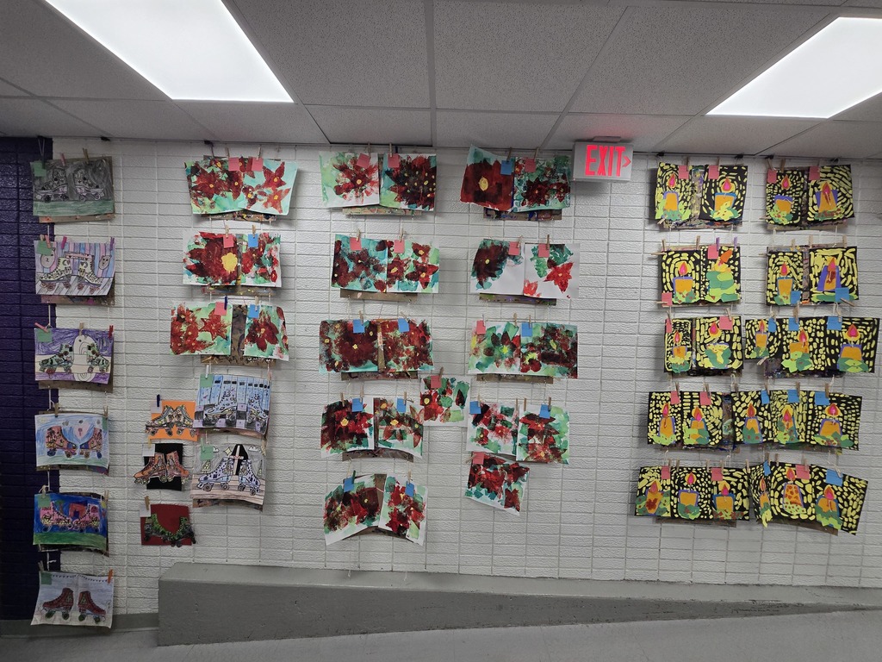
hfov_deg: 106.2
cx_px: 441
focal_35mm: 13
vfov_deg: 89.9
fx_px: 331
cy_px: 331
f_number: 2.2
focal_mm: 2.2
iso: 80
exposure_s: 1/120
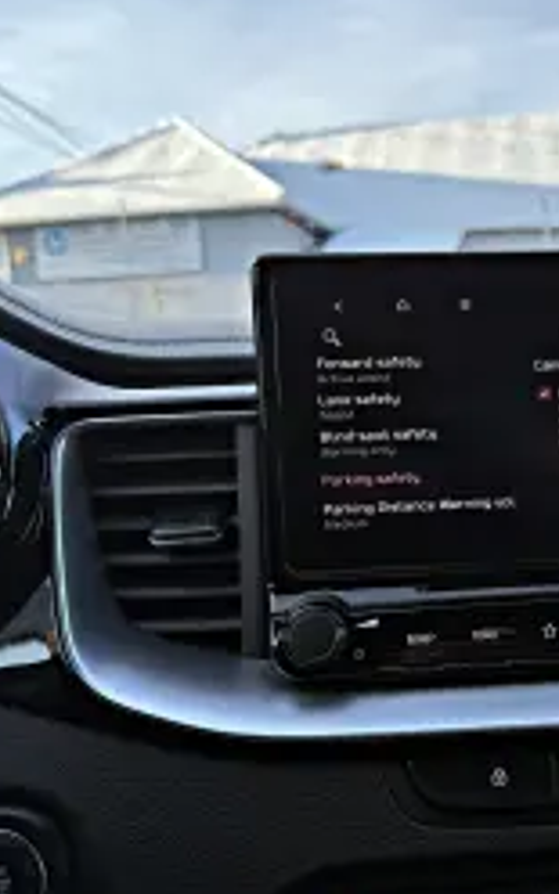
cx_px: 559
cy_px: 454
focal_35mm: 37
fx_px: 902
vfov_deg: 52.7
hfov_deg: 31.8
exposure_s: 1/664
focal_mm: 6.76
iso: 80
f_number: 1.78
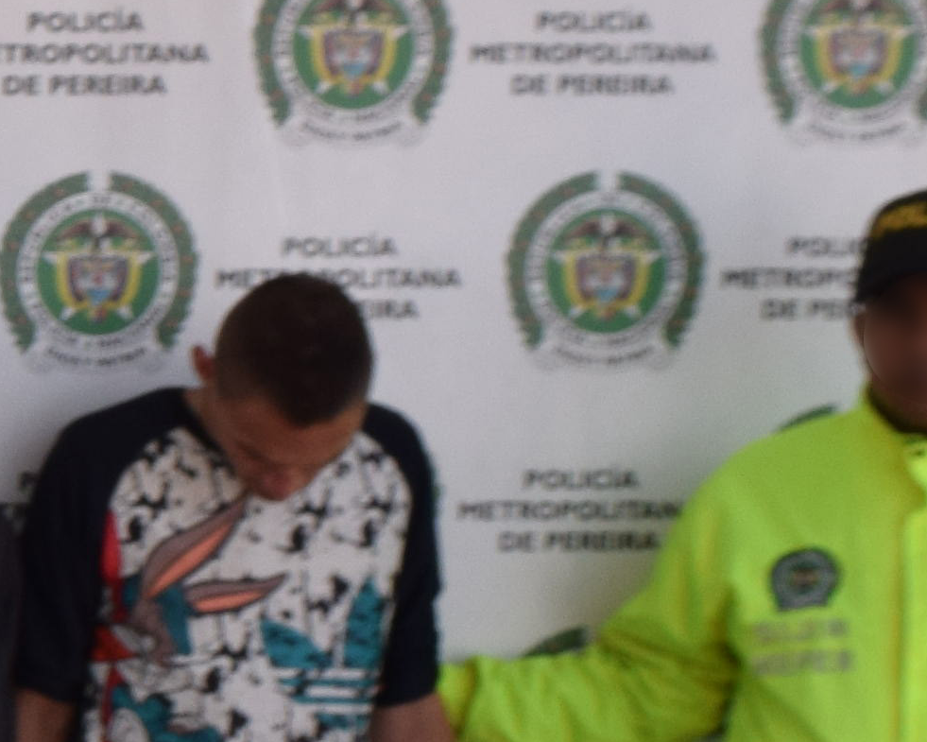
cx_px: -1372
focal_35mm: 267
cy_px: 676
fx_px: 7322
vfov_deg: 5.8
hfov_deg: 6.8
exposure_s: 1/400
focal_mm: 31
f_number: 10
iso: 400
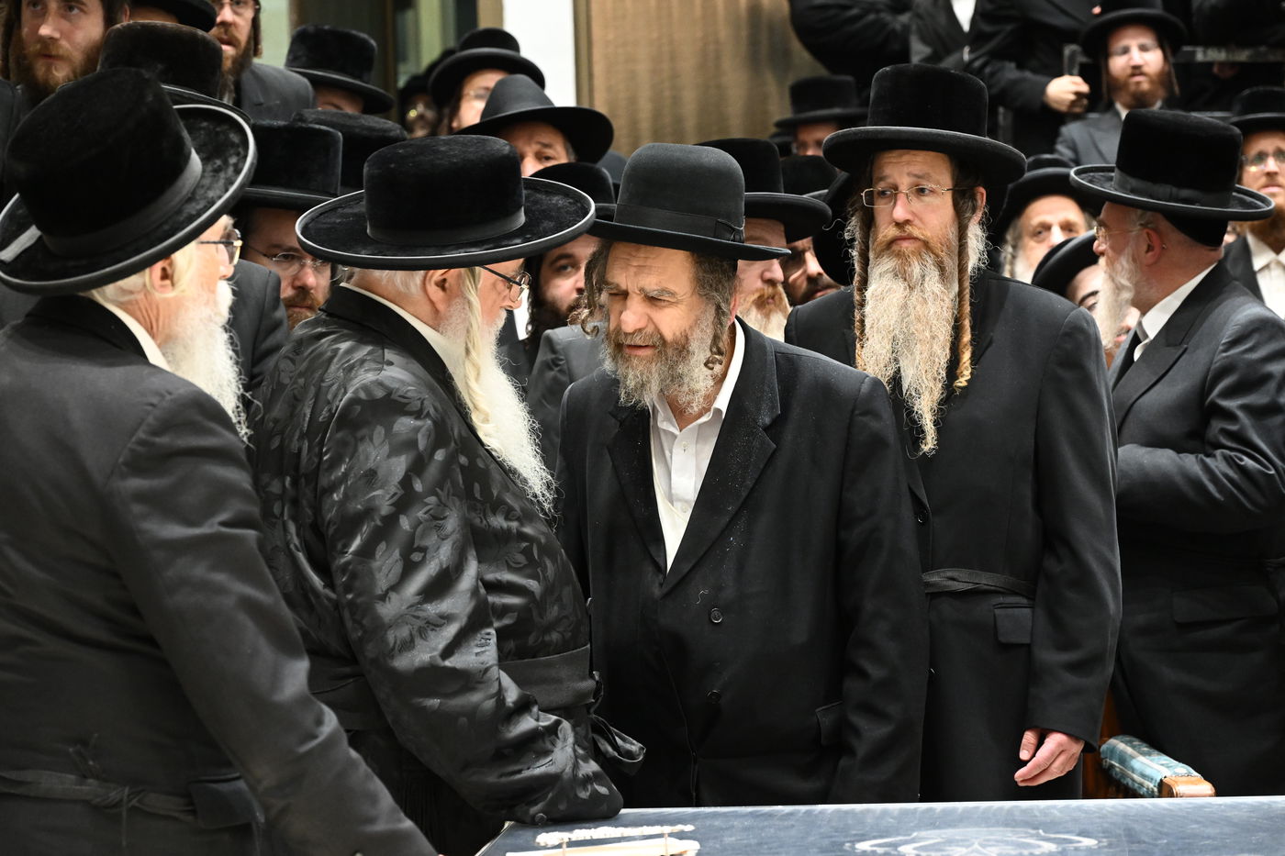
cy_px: 428
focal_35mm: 90
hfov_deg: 22.6
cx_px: 642
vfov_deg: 15.2
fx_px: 3212
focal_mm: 90
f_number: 5.6
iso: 5000
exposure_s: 1/80
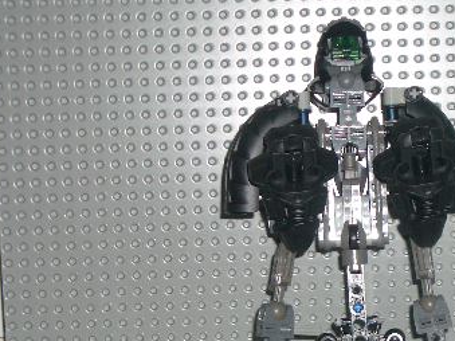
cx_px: 356
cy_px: 299
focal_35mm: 117
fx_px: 1537
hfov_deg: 16.7
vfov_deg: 12.6
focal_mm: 10.2
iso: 100
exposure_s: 1/60
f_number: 3.5
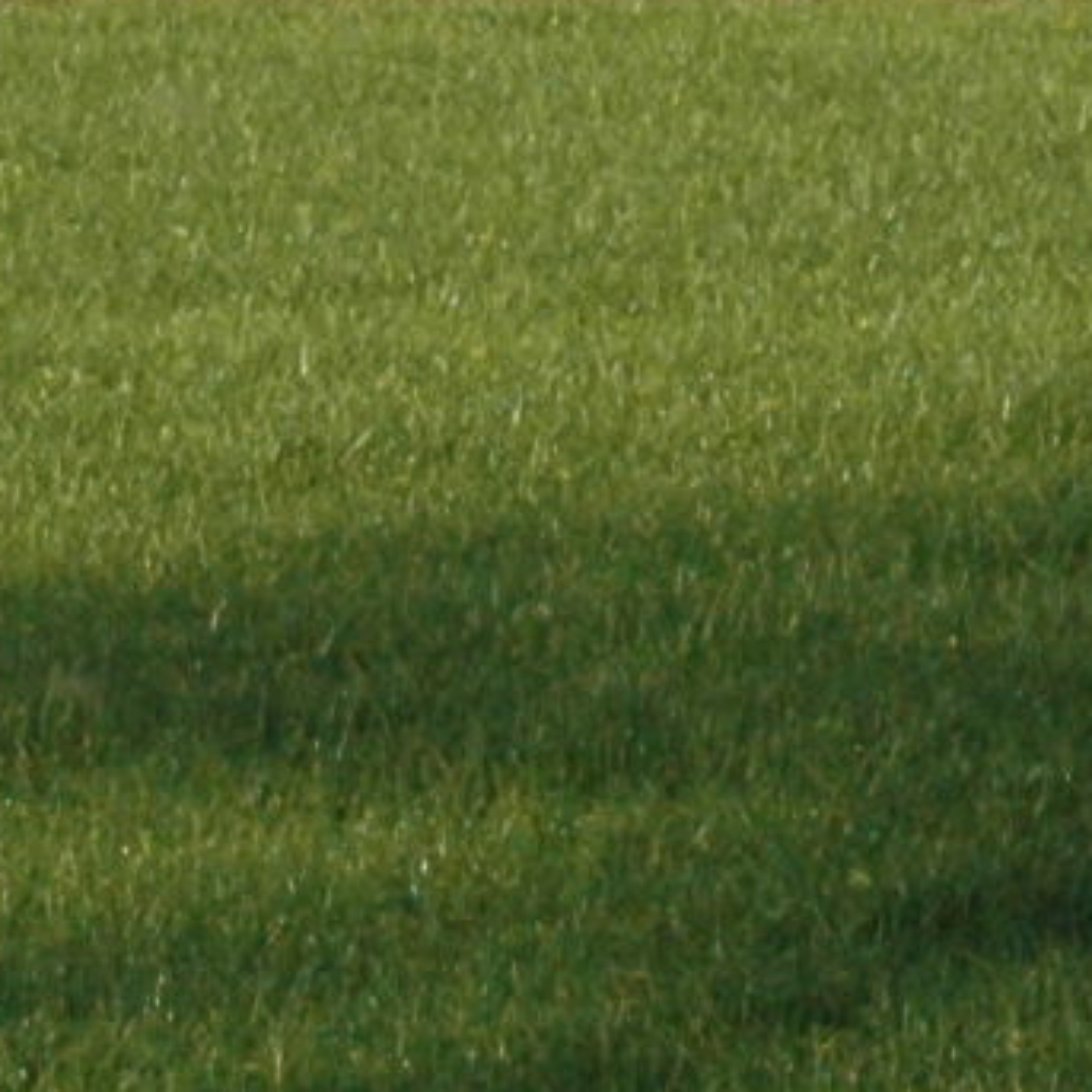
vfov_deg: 2.0
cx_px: 3314
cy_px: -1729
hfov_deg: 1.9
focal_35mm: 894
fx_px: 31907
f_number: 10
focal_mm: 80
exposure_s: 1/400
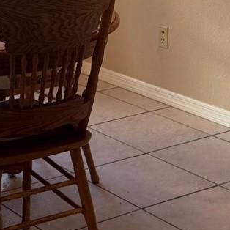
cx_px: 9
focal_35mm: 108
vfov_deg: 15.6
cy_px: -36
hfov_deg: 15.9
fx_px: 812
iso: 160
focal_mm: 6.76
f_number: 1.78
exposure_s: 1/120
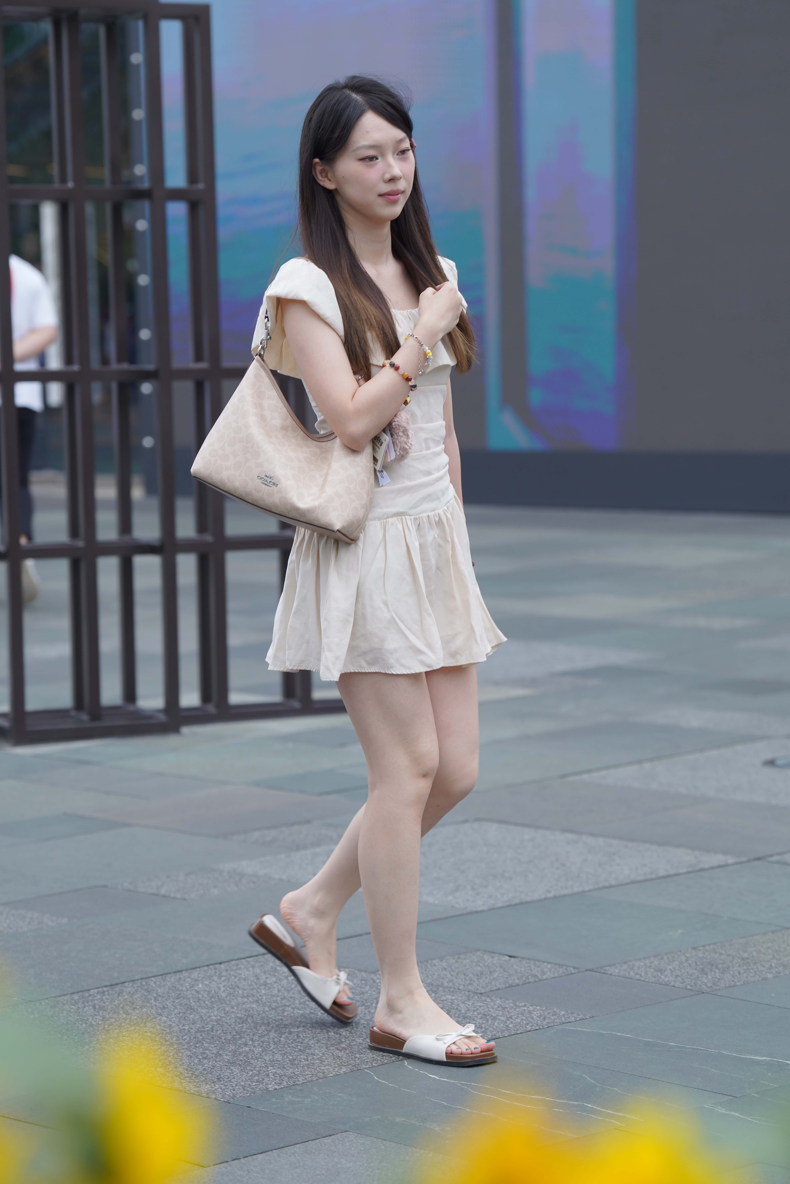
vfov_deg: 18.9
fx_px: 3555
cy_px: 592
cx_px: 395
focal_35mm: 108
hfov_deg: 12.7
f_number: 4
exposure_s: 1/320
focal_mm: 108
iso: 500
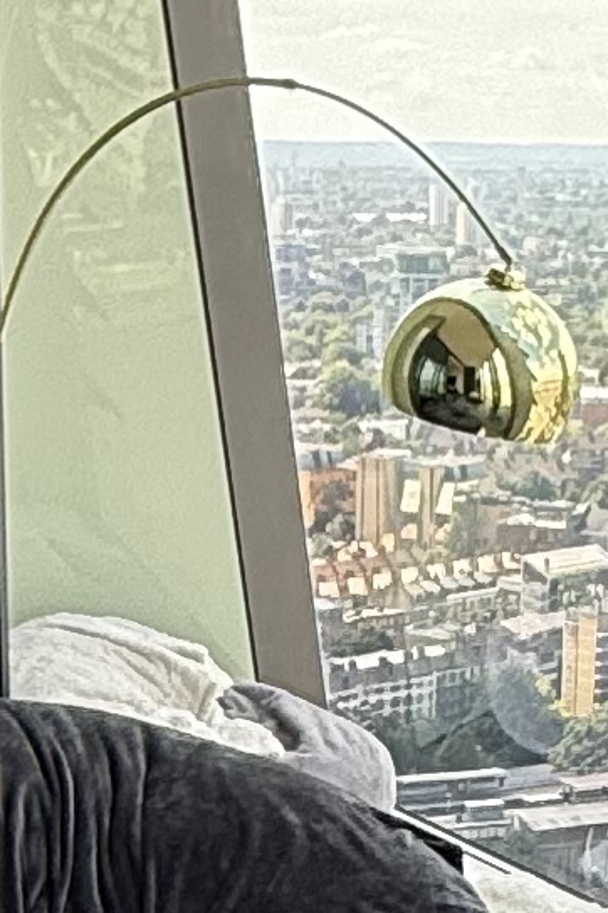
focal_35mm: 108
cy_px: 888
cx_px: 353
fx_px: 2739
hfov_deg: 12.7
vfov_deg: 18.5
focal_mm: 2.22
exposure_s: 1/531
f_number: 2.2
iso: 64
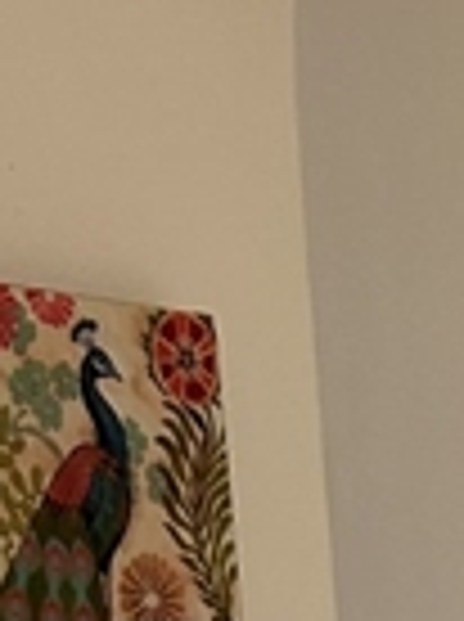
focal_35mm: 145
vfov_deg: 11.4
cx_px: 1189
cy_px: 1476
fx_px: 2600
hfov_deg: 9.0
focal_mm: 5.7
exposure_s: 1/60
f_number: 1.5
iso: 80
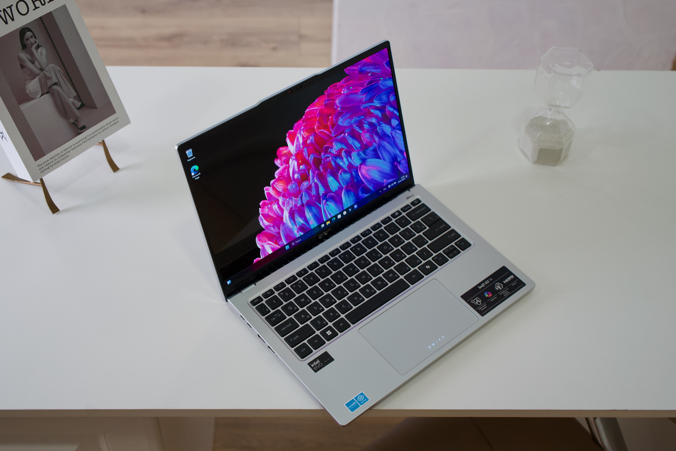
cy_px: 226
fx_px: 789
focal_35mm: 42
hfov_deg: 46.4
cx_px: 338
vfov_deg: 31.9
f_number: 4.5
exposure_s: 1/160
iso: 1000
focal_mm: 42
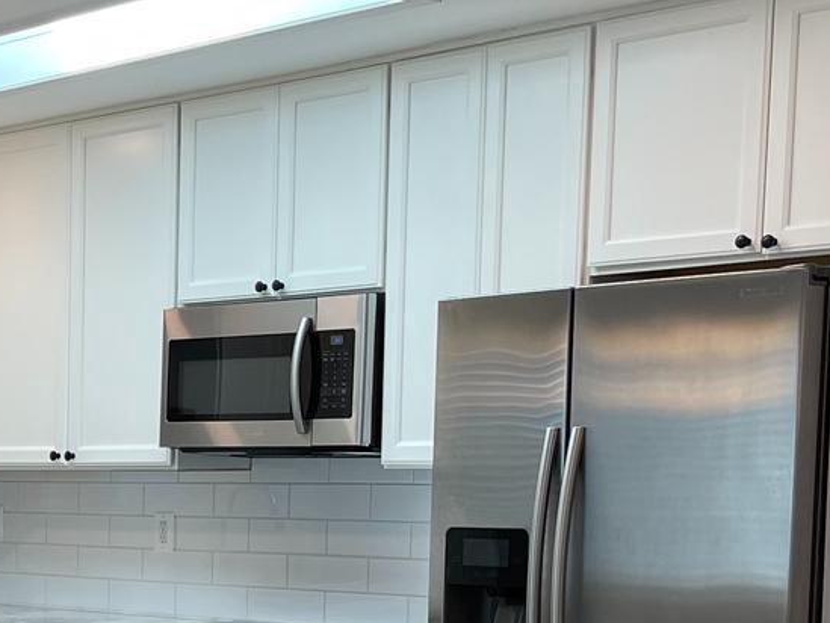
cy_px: 724
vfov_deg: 14.8
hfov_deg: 18.6
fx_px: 2326
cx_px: -287
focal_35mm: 97
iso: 64
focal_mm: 5.1
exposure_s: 1/120
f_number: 1.6
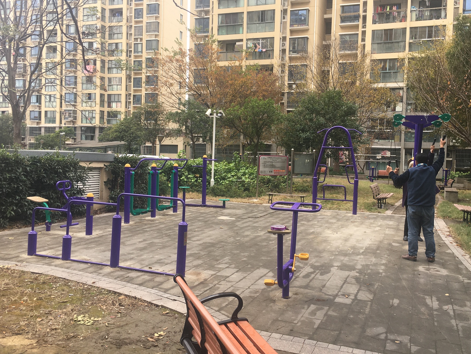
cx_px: 253
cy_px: 175
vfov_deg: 42.9
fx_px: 449
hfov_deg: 55.3
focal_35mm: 33
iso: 25
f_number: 2.2
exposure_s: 1/227
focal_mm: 4.15
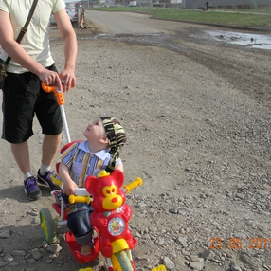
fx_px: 345
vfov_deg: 42.7
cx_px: 87
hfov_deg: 42.2
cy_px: 117
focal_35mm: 39
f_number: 3.5
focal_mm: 5
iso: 80
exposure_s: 1/638
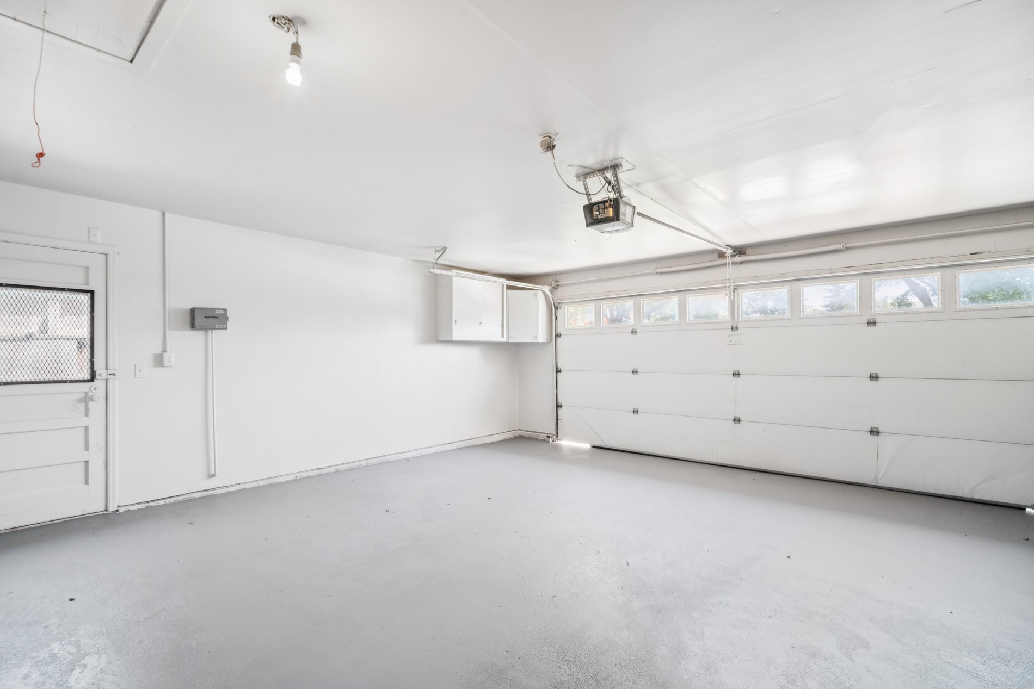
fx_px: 431
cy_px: 362
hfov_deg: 100.4
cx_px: 501
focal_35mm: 15
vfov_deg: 77.3
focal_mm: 14
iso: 640
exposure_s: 1/20
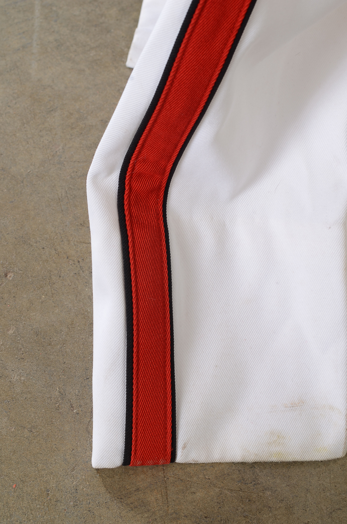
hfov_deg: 16.5
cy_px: 262
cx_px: 174
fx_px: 1198
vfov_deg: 24.7
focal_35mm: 82
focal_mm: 55
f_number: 11
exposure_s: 1/60
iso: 100
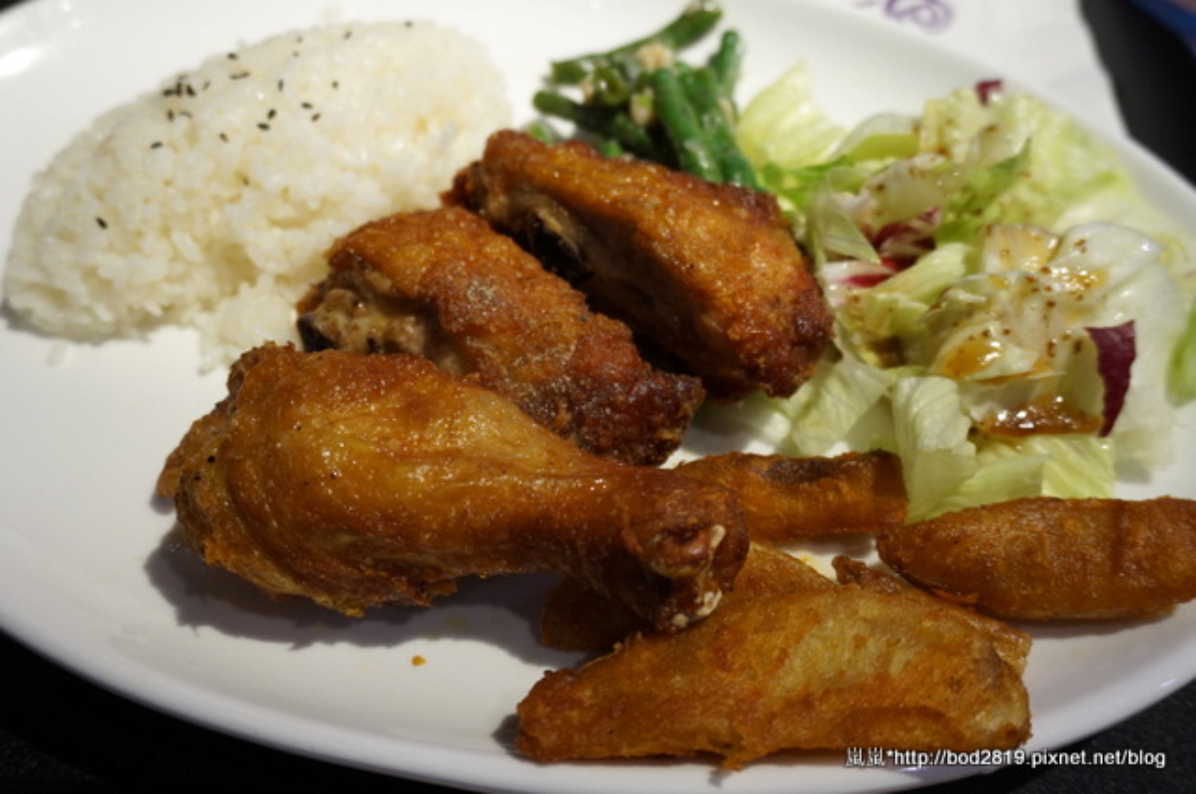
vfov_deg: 39.9
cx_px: 598
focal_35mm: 33
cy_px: 397
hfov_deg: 57.3
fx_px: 1095
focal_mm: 22
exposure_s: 1/60
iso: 500
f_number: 4
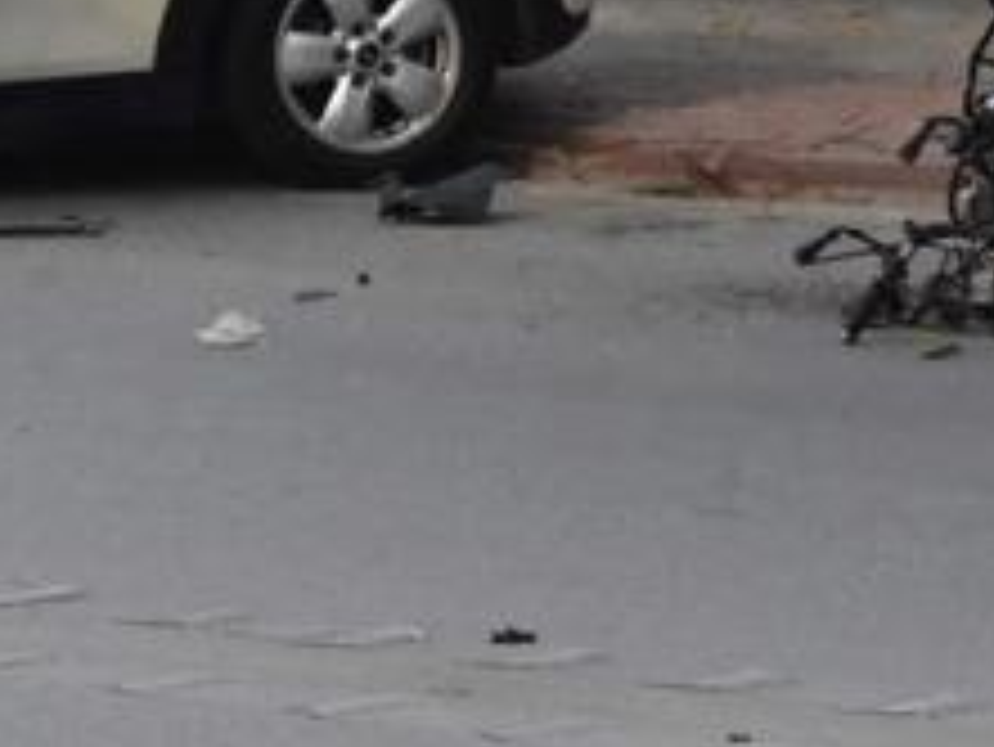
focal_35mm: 327
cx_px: 270
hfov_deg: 6.1
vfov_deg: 4.5
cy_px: -250
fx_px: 9386
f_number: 9
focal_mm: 65
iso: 3200
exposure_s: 1/1250
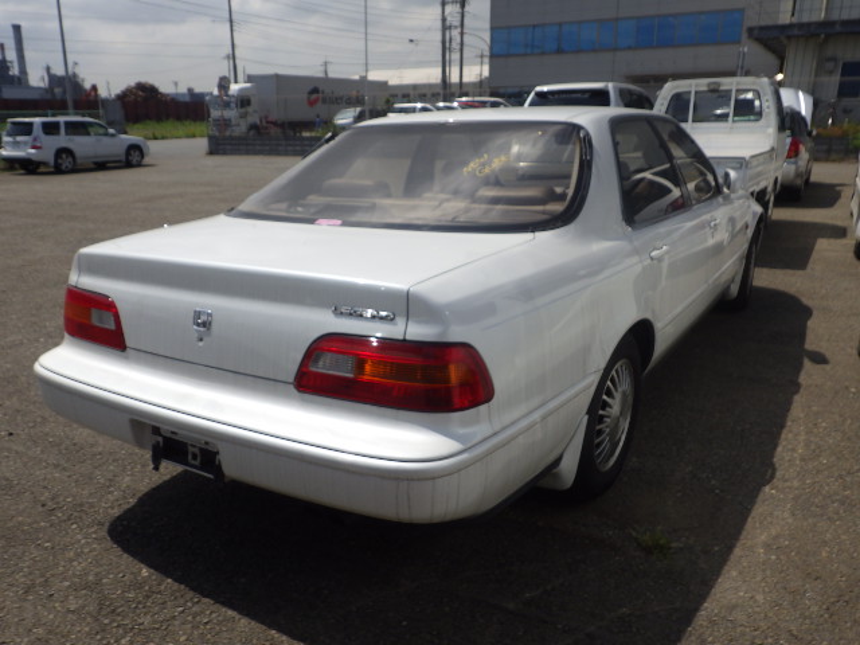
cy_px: 322
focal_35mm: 28
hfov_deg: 63.4
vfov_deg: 49.7
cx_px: 430
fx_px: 696
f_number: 4.2
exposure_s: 1/2000
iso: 125
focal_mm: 5
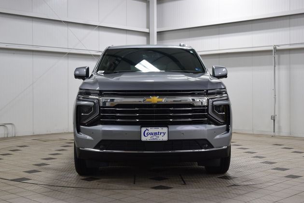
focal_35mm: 54
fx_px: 452
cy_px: 101
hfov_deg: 37.2
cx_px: 154
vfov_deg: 25.3
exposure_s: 1/20
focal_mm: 35
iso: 400
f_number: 6.3
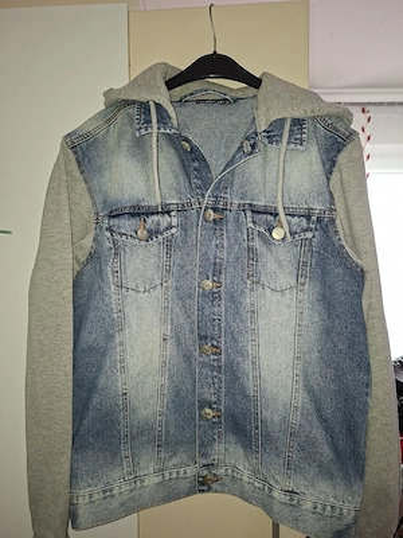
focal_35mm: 23
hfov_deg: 58.9
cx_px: 202
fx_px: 357
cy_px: 269
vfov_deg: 73.9
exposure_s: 1/100
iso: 200
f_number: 1.8
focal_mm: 5.54
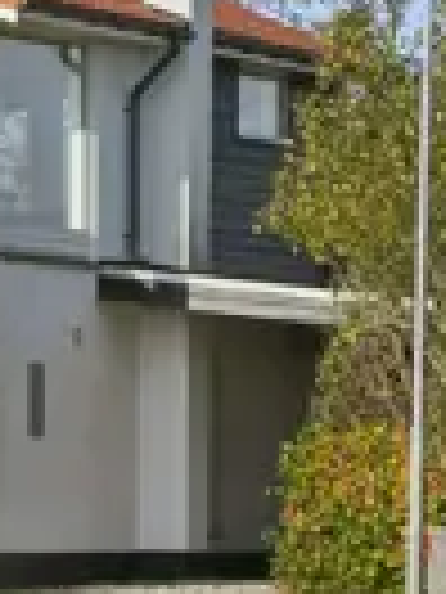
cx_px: -225
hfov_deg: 4.1
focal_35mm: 361
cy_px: 279
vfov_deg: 5.5
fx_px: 6205
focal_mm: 55
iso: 200
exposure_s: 1/4000
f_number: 4
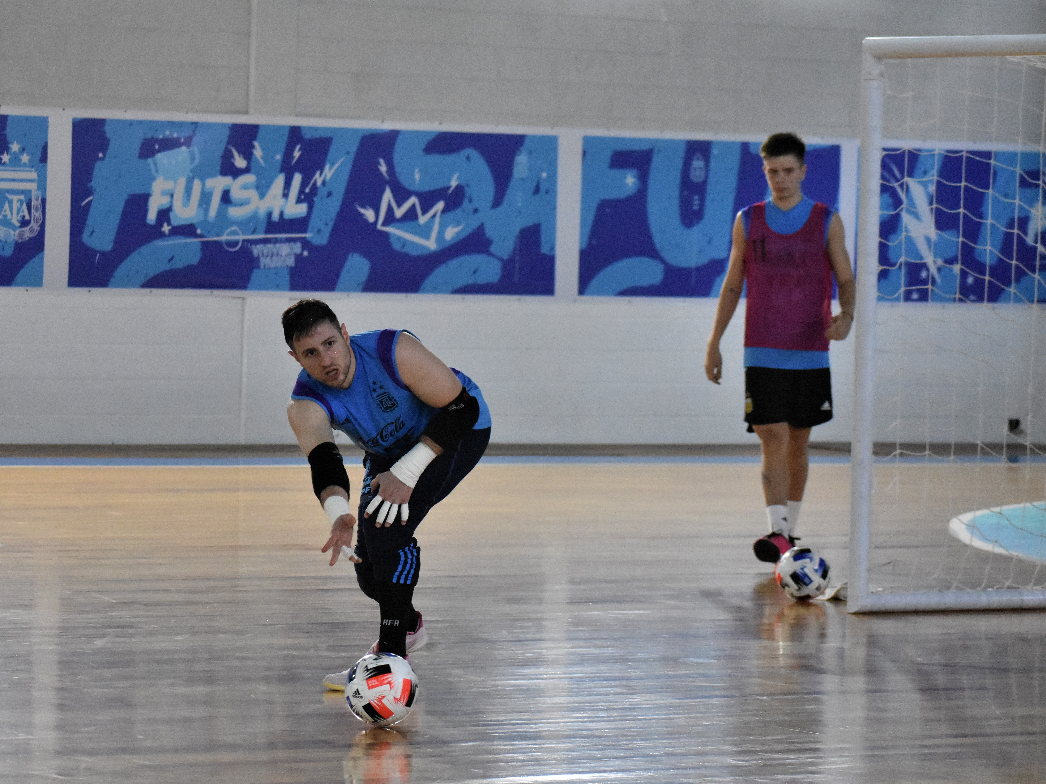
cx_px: 461
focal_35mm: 140
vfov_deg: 10.6
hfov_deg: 14.1
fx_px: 4231
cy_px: 392
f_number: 4.8
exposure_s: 1/640
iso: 5000
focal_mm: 86
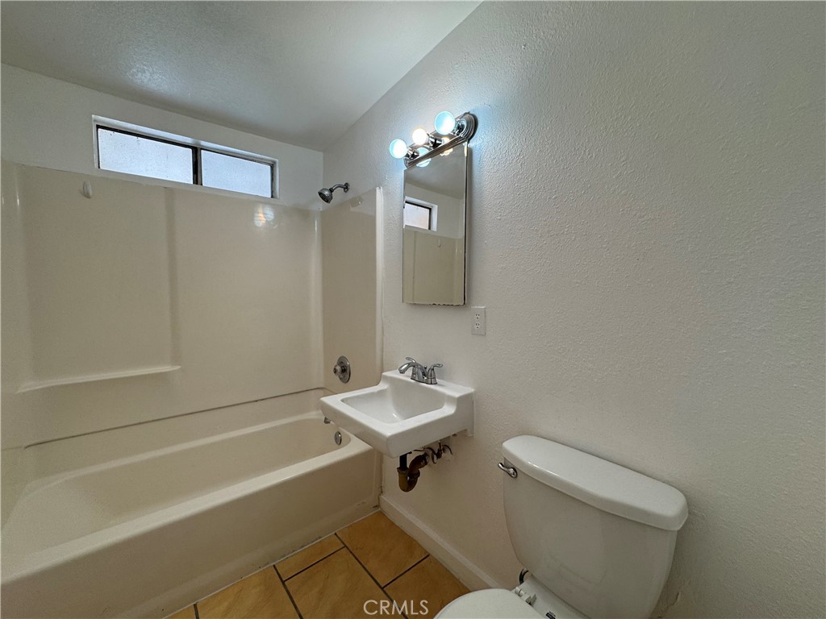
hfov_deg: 102.1
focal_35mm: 14
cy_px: 310
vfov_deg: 85.7
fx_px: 334
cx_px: 413
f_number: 2.2
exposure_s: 1/120
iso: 80
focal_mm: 2.22
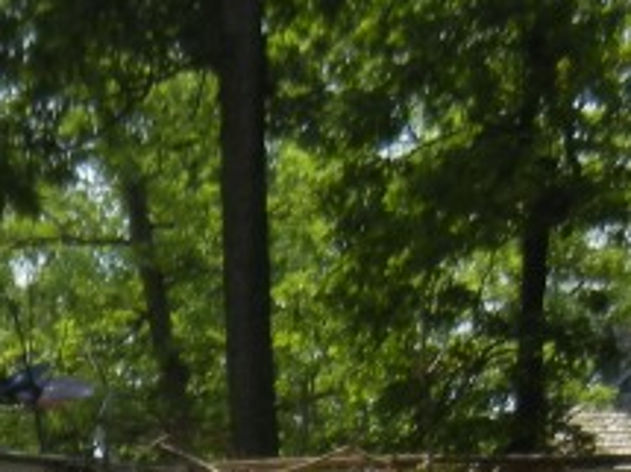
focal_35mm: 143
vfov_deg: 9.8
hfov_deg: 13.2
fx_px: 2605
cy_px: 868
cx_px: -244
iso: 160
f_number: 3.5
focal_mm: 5.4
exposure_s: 1/797
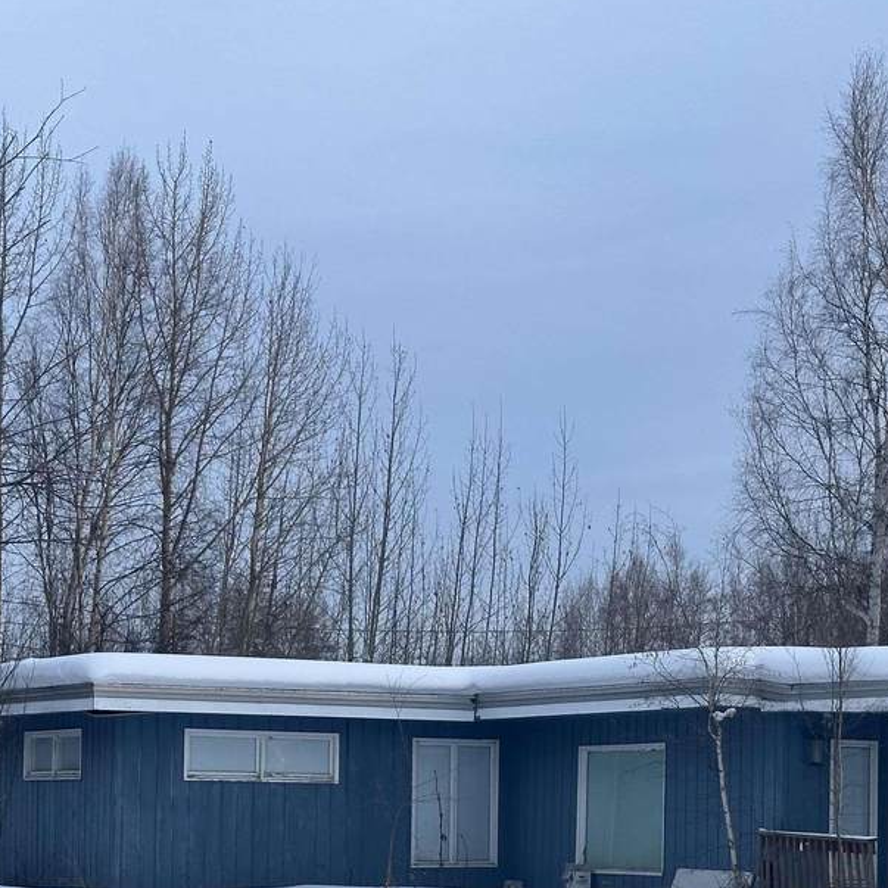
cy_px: 664
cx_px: 508
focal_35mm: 90
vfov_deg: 19.2
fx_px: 2612
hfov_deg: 19.3
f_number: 1.78
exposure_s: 1/538
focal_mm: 6.86
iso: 64
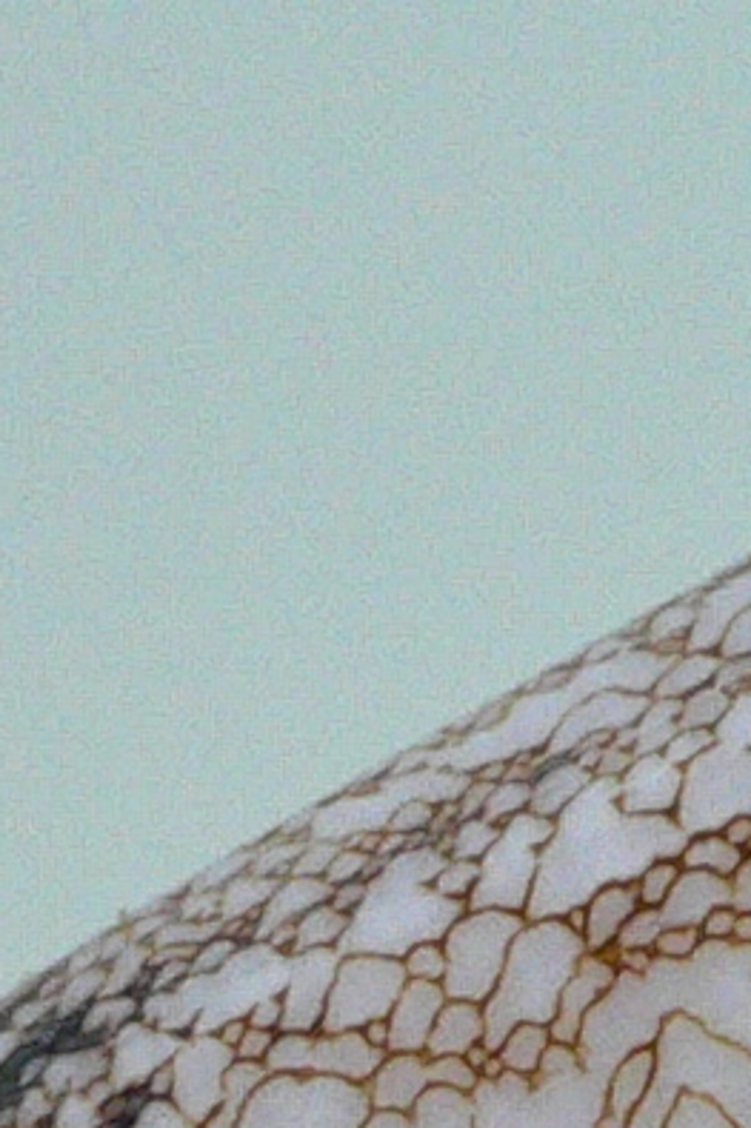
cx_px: 999
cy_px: 1359
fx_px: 5825
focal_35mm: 186
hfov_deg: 7.3
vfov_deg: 10.9
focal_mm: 4.6
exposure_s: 1/50
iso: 200
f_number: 2.8
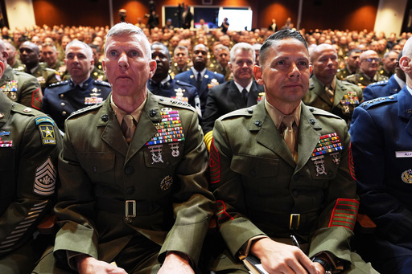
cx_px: 206
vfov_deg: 53.1
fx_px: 275
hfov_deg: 73.8
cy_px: 137
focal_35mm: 24
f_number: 2.8
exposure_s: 1/100
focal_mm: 24
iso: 2000
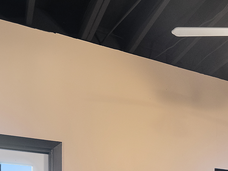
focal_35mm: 52
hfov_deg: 32.0
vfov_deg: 24.0
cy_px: 231
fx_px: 342
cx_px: 258
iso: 400
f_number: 2.8
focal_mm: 8
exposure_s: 1/20
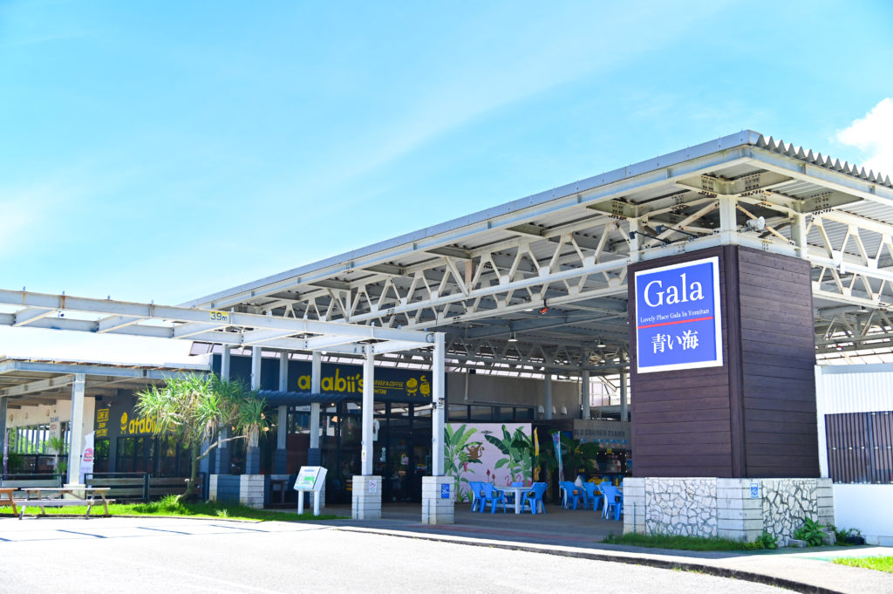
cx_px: 446
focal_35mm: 40
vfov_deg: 33.3
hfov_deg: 48.5
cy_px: 297
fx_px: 991
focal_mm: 40
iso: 100
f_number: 4
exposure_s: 1/400
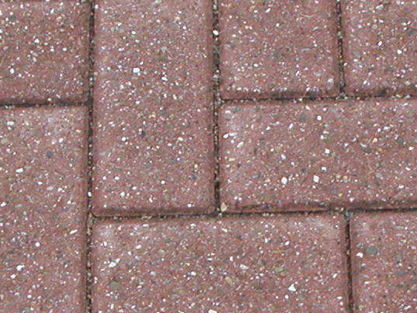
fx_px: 2000
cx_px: 280
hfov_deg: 11.9
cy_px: 282
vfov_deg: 8.9
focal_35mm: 166
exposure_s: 1/131
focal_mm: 8.9
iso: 100
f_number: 4
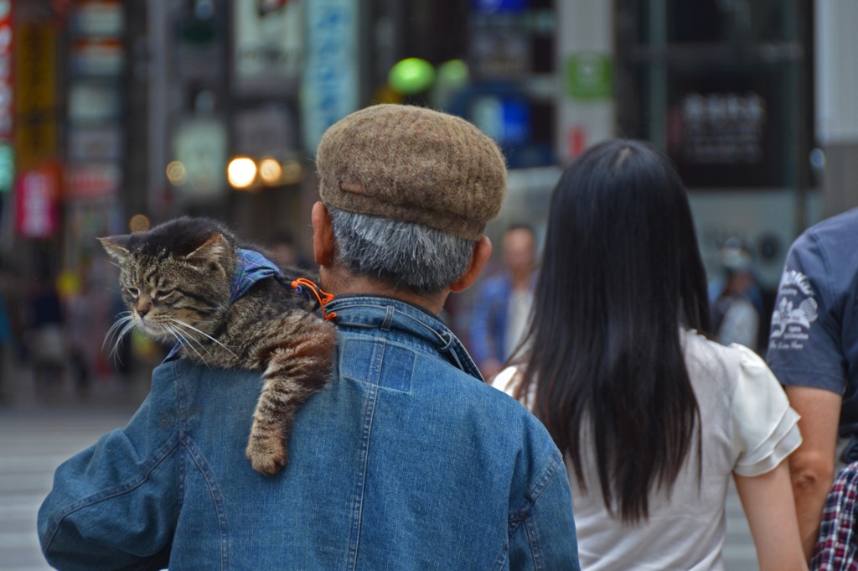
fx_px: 4822
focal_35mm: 202
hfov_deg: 10.2
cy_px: 286
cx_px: 429
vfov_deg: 6.8
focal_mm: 135
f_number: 5.6
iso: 200
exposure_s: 1/160
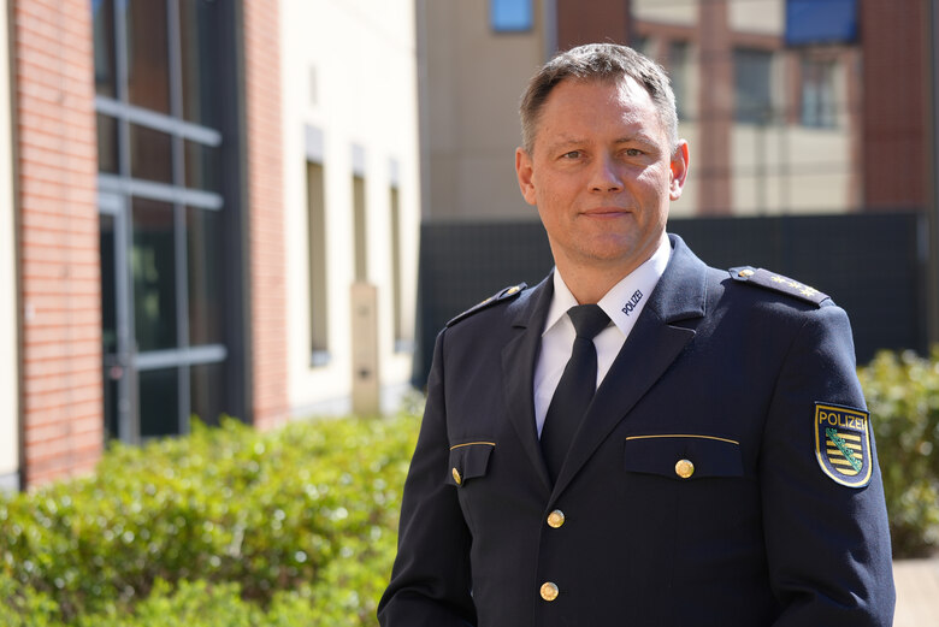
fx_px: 2557
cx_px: 470
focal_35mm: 98
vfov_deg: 14.0
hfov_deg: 20.8
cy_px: 314
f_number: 5
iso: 80
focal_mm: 98
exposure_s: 1/200
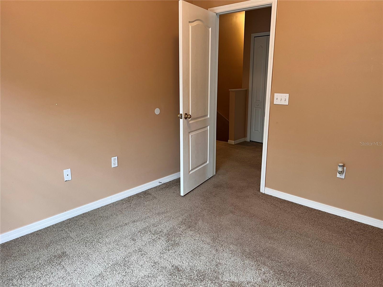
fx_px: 288
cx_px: 192
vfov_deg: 53.1
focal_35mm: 26
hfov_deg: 67.3
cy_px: 144
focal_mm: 5.7
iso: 160
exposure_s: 1/60
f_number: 1.5
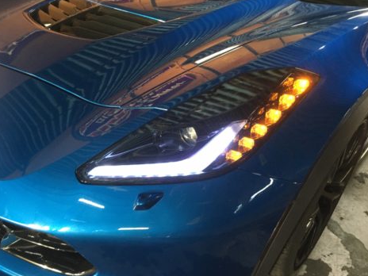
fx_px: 319
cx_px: 181
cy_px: 140
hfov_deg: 60.0
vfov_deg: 46.8
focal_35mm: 30
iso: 200
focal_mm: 4.15
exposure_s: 1/17
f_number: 2.2
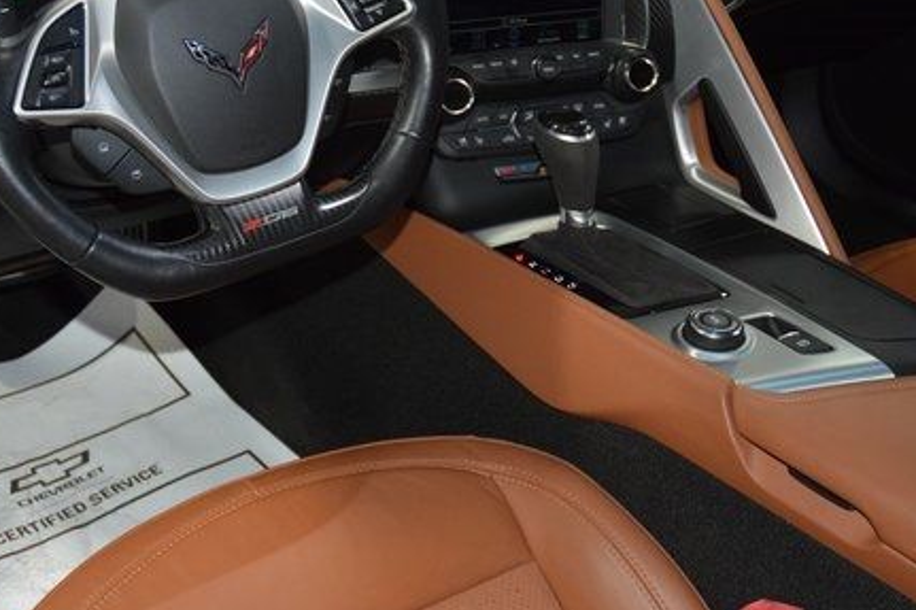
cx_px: 376
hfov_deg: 40.2
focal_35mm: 49
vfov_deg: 27.3
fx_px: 1246
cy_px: 197
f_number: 3.5
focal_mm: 22
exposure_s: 1/125
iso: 2500
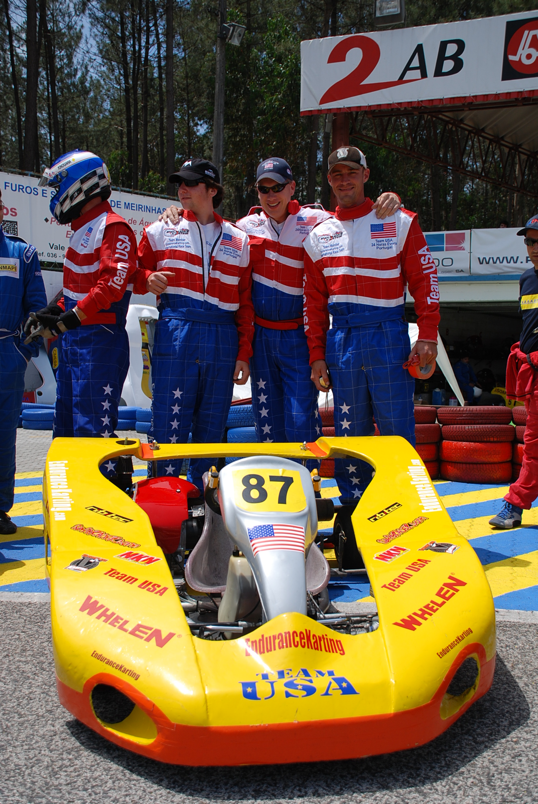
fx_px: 805
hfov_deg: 37.0
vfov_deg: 53.1
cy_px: 402
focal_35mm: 36
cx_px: 269
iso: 140
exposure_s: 1/1000
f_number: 4
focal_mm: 24
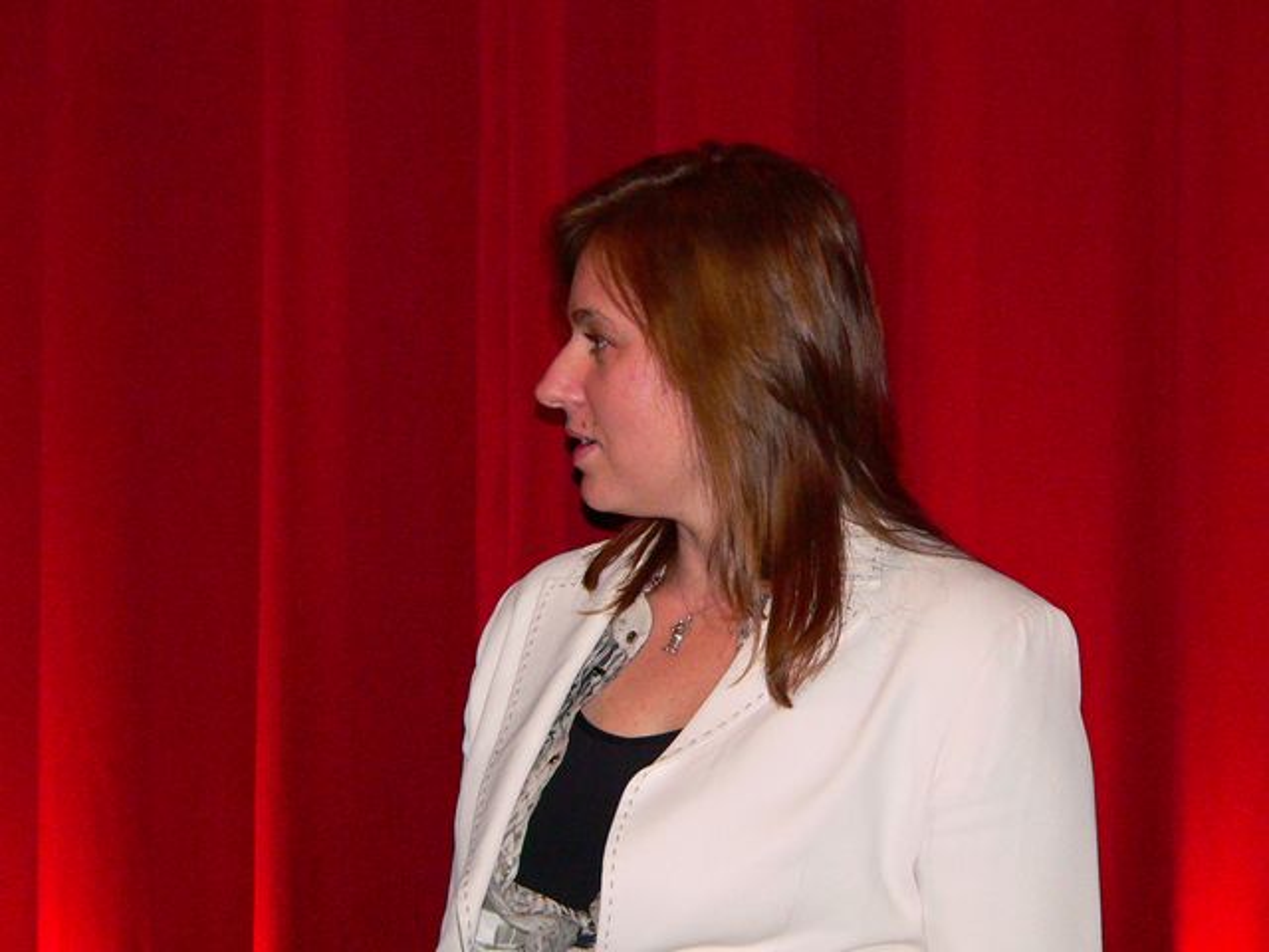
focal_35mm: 187
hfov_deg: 10.6
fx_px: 6855
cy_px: 476
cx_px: 634
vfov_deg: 7.9
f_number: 2.8
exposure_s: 1/60
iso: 400
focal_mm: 31.1
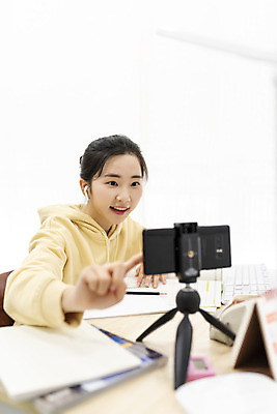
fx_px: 404
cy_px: 207
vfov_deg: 54.4
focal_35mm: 35
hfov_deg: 37.9
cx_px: 138
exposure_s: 1/125
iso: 640
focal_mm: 35
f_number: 2
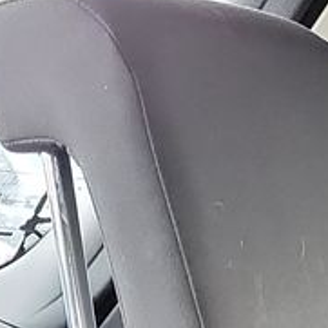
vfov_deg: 7.9
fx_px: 2015
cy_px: 1009
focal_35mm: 188
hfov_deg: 9.3
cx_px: 121
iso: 984
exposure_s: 1/39
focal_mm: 6.7
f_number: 1.8
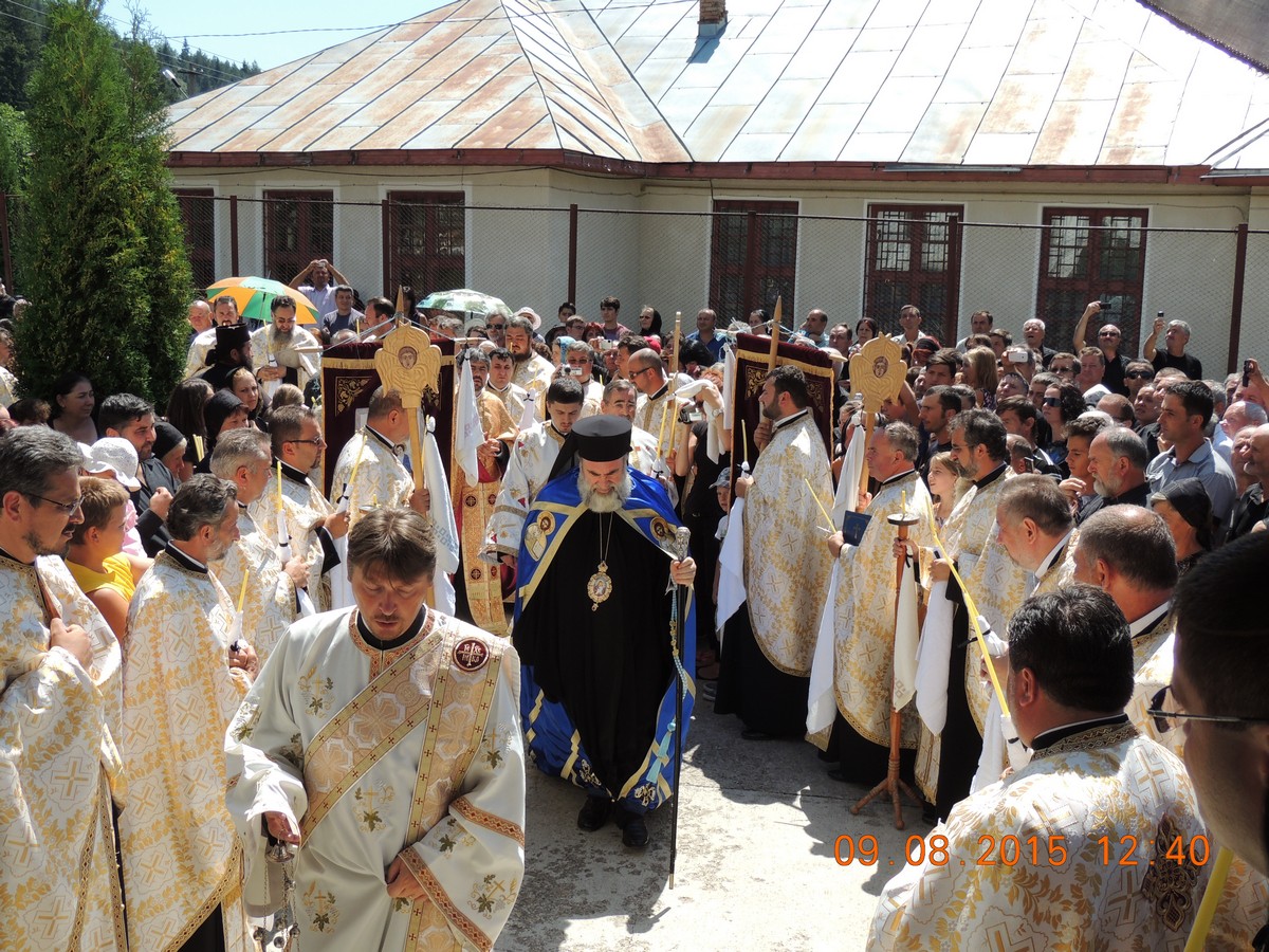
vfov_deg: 36.0
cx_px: 634
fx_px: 1466
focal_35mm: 40
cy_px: 476
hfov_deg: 46.8
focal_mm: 7.1
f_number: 3.3
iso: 100
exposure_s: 1/640
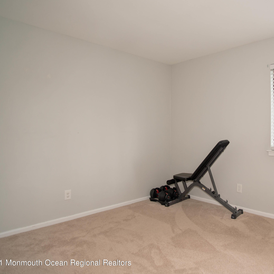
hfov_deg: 59.1
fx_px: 233
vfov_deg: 60.9
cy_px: 135
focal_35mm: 26
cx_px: 189
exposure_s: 1/60
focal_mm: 20
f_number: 4
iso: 360
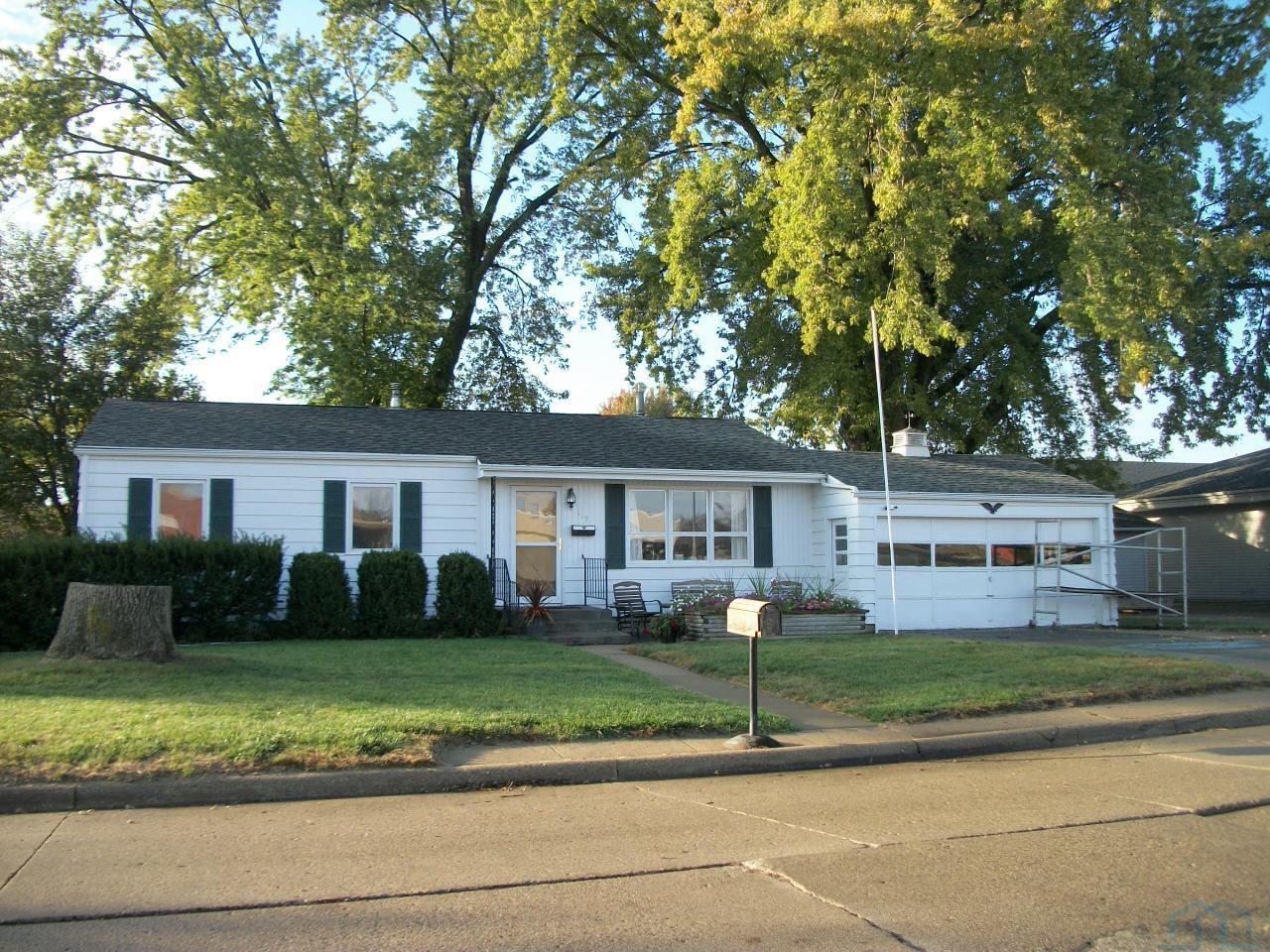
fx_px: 1174
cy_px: 476
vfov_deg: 44.2
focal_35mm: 32
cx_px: 635
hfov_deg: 56.8
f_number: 2.9
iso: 80
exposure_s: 1/320
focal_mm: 5.7
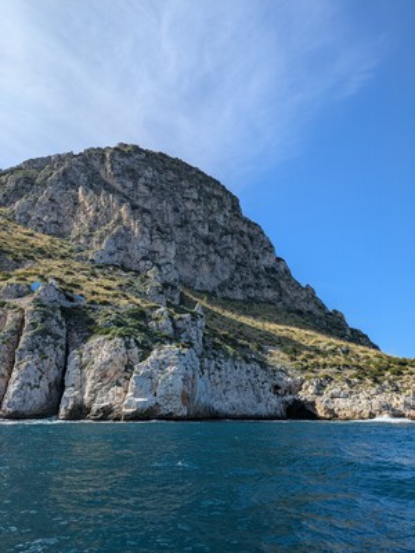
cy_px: 276
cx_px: 208
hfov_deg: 54.9
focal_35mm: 25
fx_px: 400
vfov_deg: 69.4
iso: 45
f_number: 1.89
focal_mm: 5.43
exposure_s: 1/1919
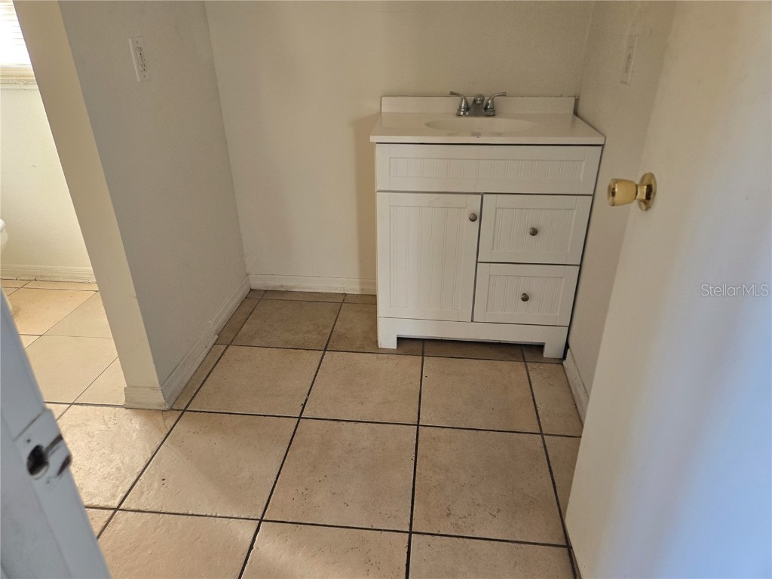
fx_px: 513
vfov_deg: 58.9
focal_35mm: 23
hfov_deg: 73.9
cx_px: 386
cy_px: 290
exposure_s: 1/180
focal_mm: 5.4
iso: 200
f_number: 1.8
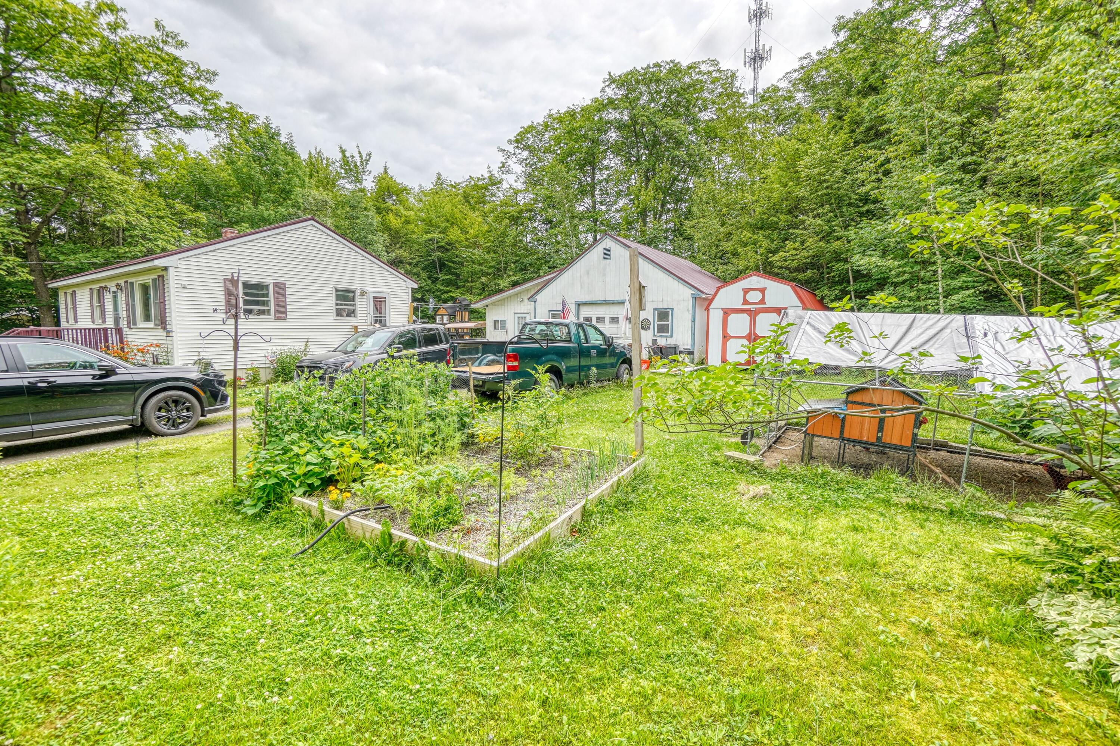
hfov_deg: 100.4
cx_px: 560
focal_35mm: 15
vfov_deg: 77.3
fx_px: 467
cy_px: 373
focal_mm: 10
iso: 100
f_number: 5.6
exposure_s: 1/160
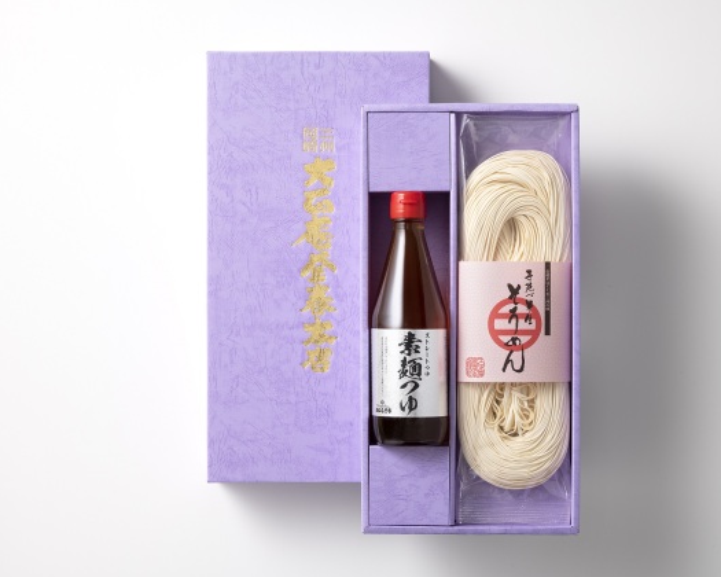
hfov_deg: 17.2
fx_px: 2390
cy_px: 288
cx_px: 394
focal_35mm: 112
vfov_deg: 13.8
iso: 100
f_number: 11
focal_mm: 98
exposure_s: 1/125
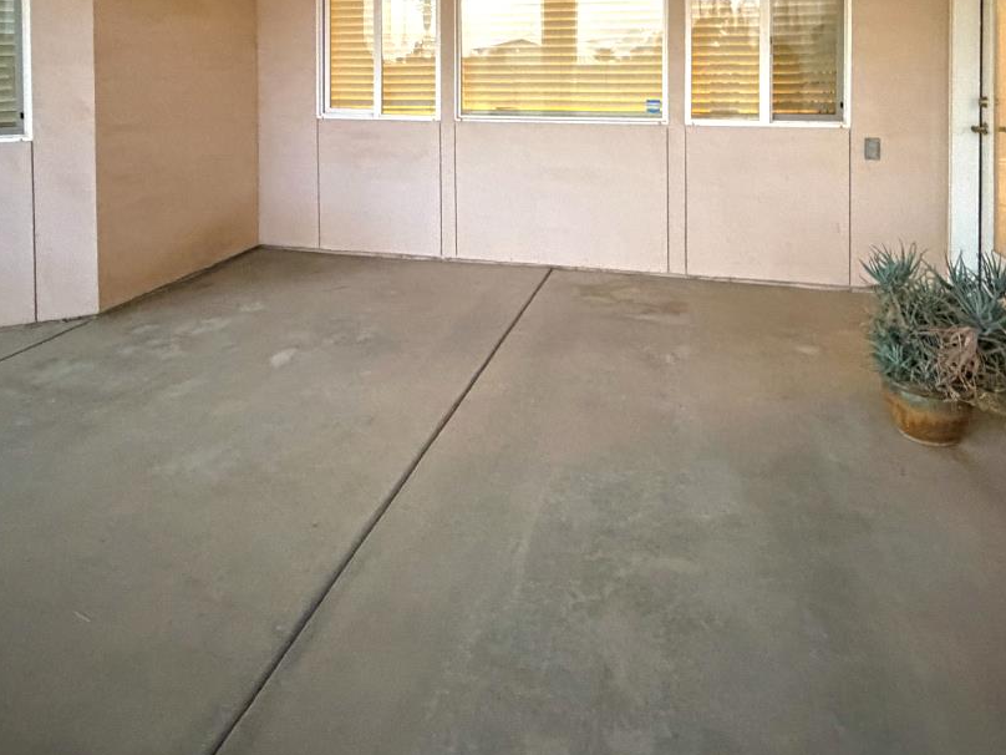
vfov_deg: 47.7
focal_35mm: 26
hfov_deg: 67.3
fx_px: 756
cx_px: 488
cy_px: 77
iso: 1000
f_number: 2.2
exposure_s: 1/40
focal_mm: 2.22
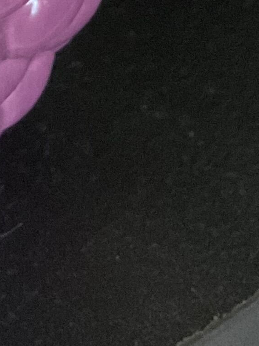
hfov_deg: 9.2
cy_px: -445
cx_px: -217
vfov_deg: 11.1
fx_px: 1537
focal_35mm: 154
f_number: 1.8
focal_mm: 3
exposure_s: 1/25
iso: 320
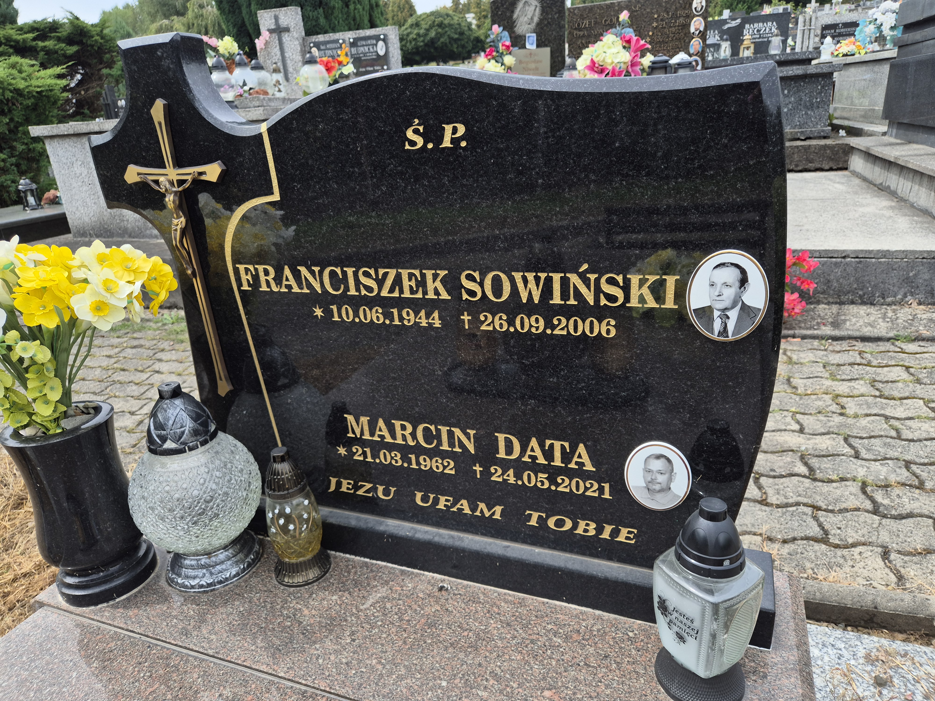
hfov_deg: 73.9
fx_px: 621
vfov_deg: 58.9
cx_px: 468
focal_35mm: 23
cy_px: 350
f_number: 1.8
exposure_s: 1/906
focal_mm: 5.4
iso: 25
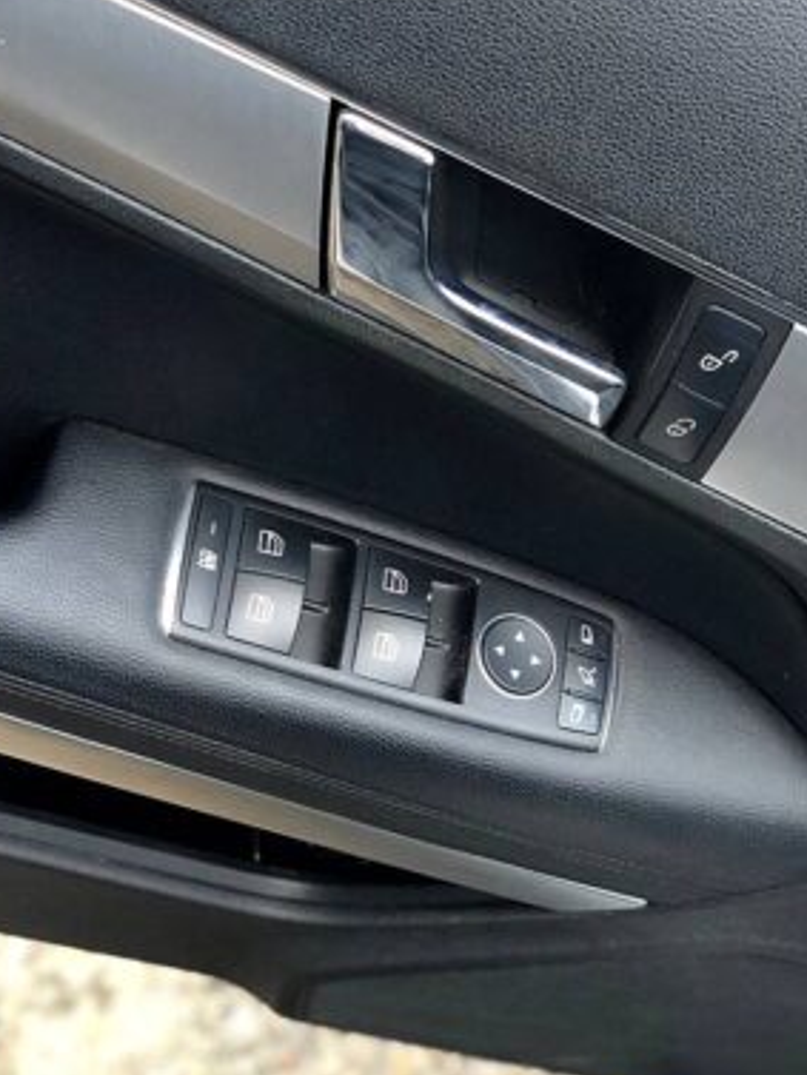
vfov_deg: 22.5
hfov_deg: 17.0
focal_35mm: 87
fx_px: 2703
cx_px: 409
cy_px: 536
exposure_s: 1/17
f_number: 2.4
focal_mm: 6
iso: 160
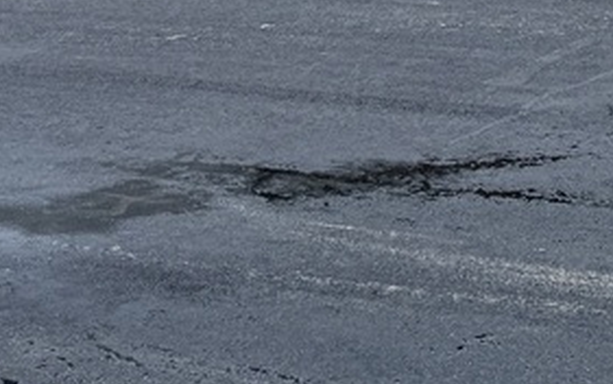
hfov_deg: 18.5
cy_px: -516
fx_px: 1872
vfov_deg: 10.3
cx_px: 436
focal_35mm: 112
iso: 80
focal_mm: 6.76
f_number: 1.78
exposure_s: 1/1193
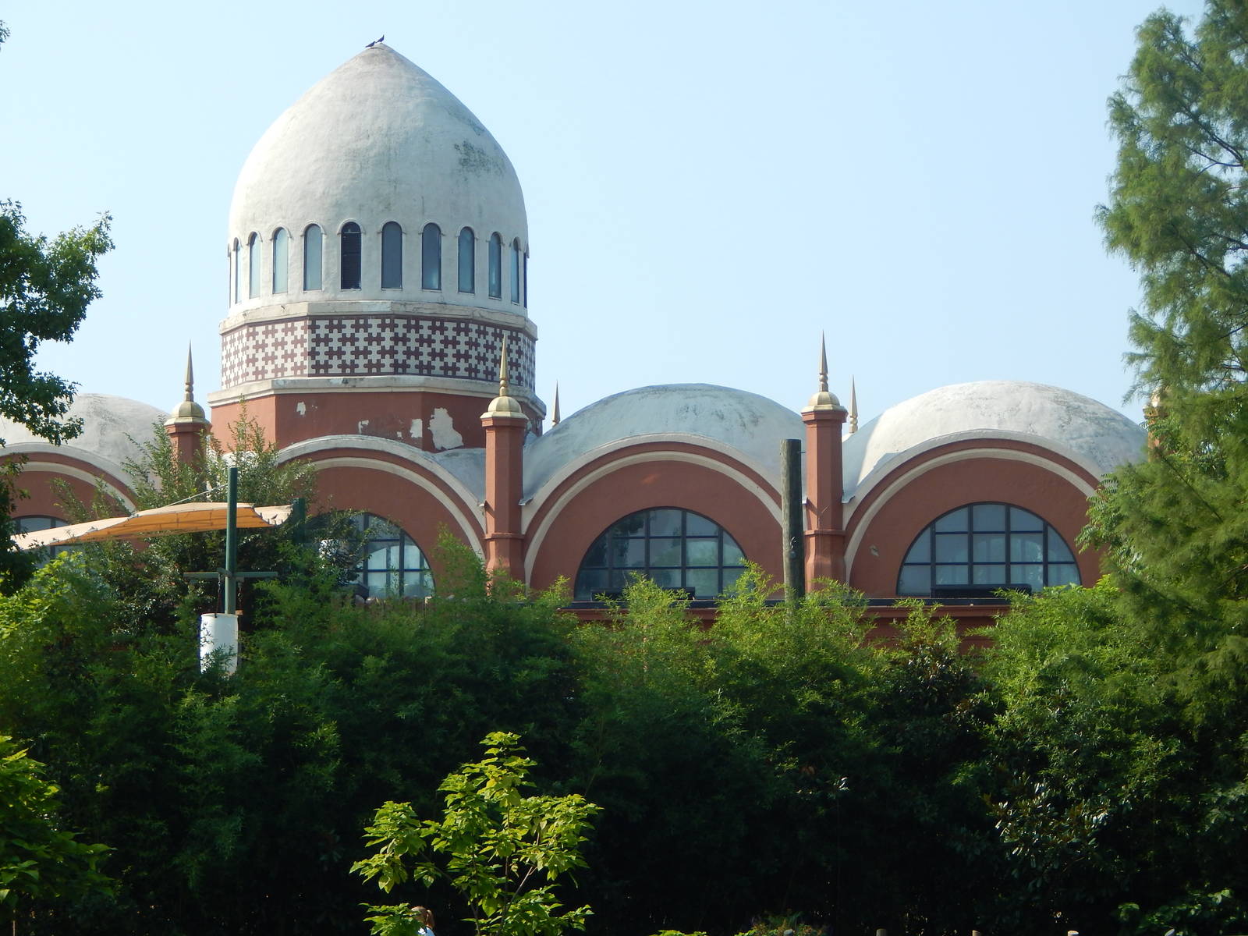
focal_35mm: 131
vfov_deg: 11.3
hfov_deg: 15.1
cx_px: 624
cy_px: 468
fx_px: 4723
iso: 125
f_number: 4.8
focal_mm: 23.4
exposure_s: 1/500
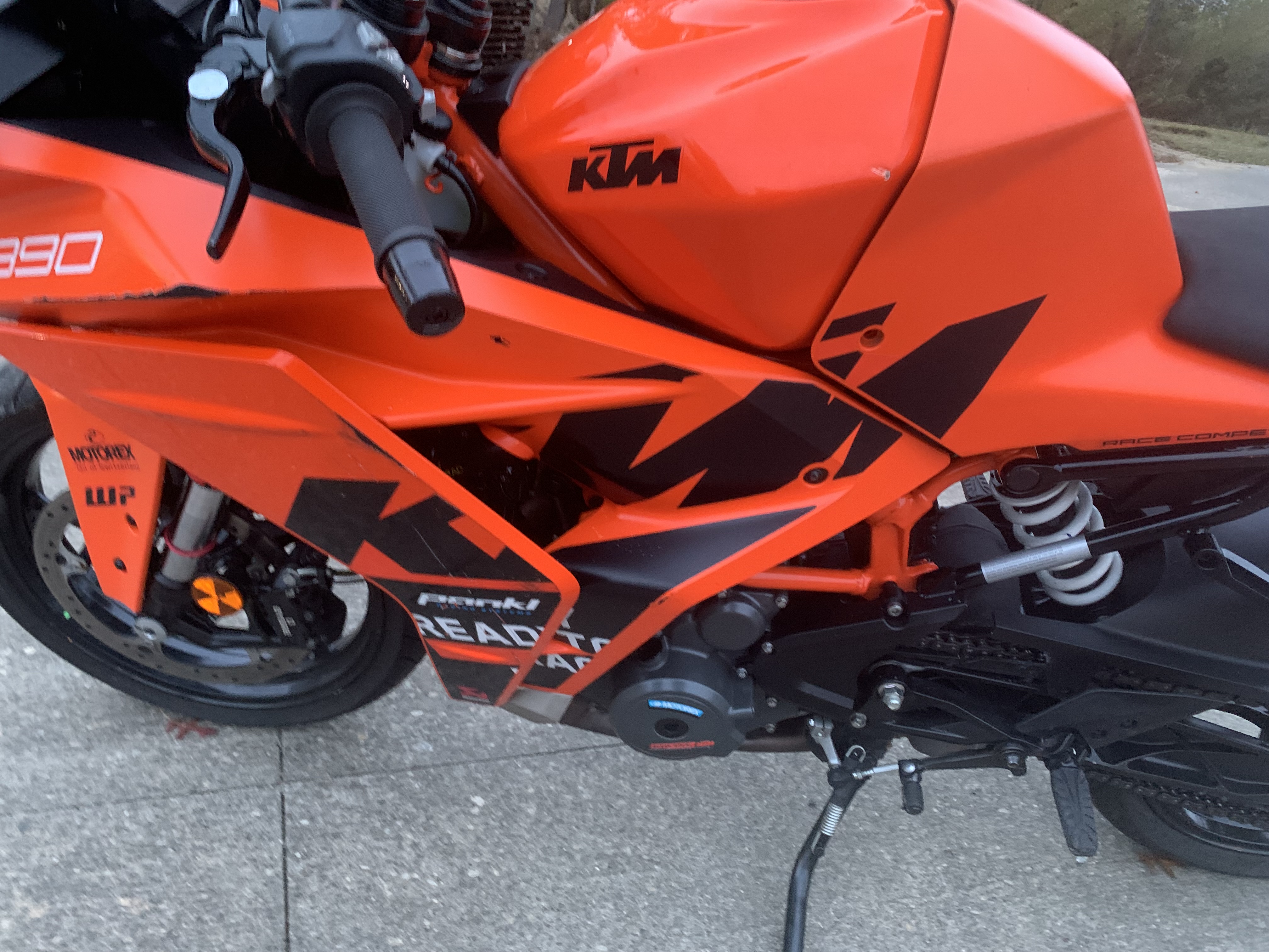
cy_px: 476
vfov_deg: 53.1
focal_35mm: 26
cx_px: 634
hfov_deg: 67.3
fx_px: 953
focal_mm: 4.25
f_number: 1.8
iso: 500
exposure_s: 1/30
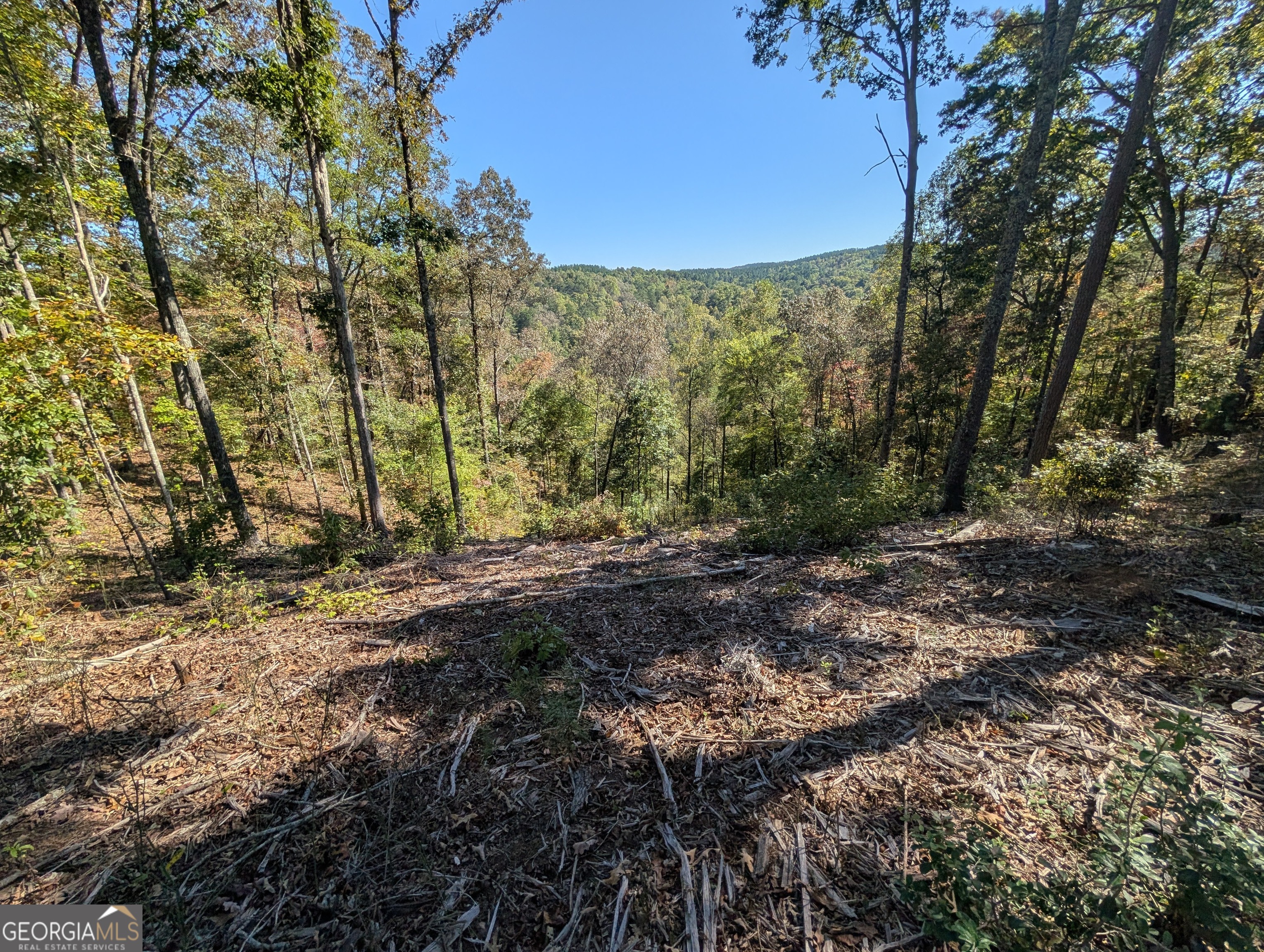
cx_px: 632
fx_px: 439
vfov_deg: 94.6
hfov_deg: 110.5
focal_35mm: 12
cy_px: 476
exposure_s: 1/2786
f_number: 1.7
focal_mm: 2.02
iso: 51
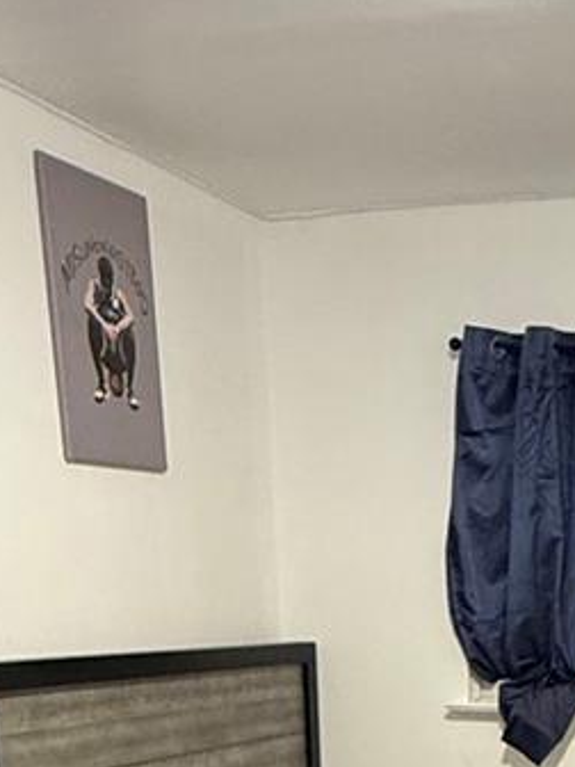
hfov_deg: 22.1
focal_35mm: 64
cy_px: 1009
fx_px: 1417
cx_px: 568
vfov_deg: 25.7
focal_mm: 2.22
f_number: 2.2
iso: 500
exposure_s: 1/60
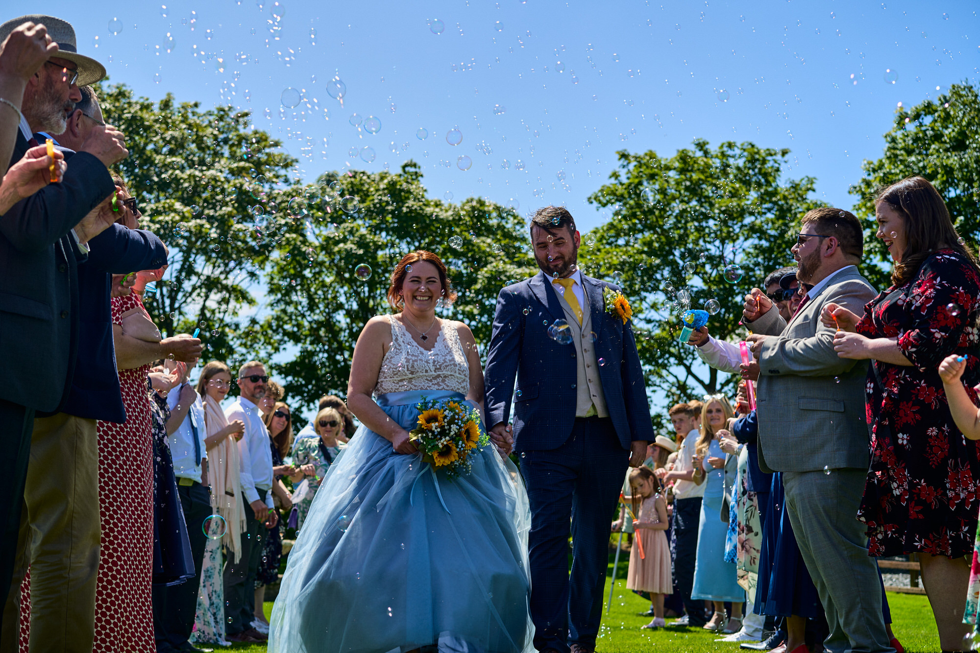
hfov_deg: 36.2
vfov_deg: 24.6
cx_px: 490
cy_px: 326
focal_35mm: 55
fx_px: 1497
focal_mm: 55
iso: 250
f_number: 4.5
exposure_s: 1/125
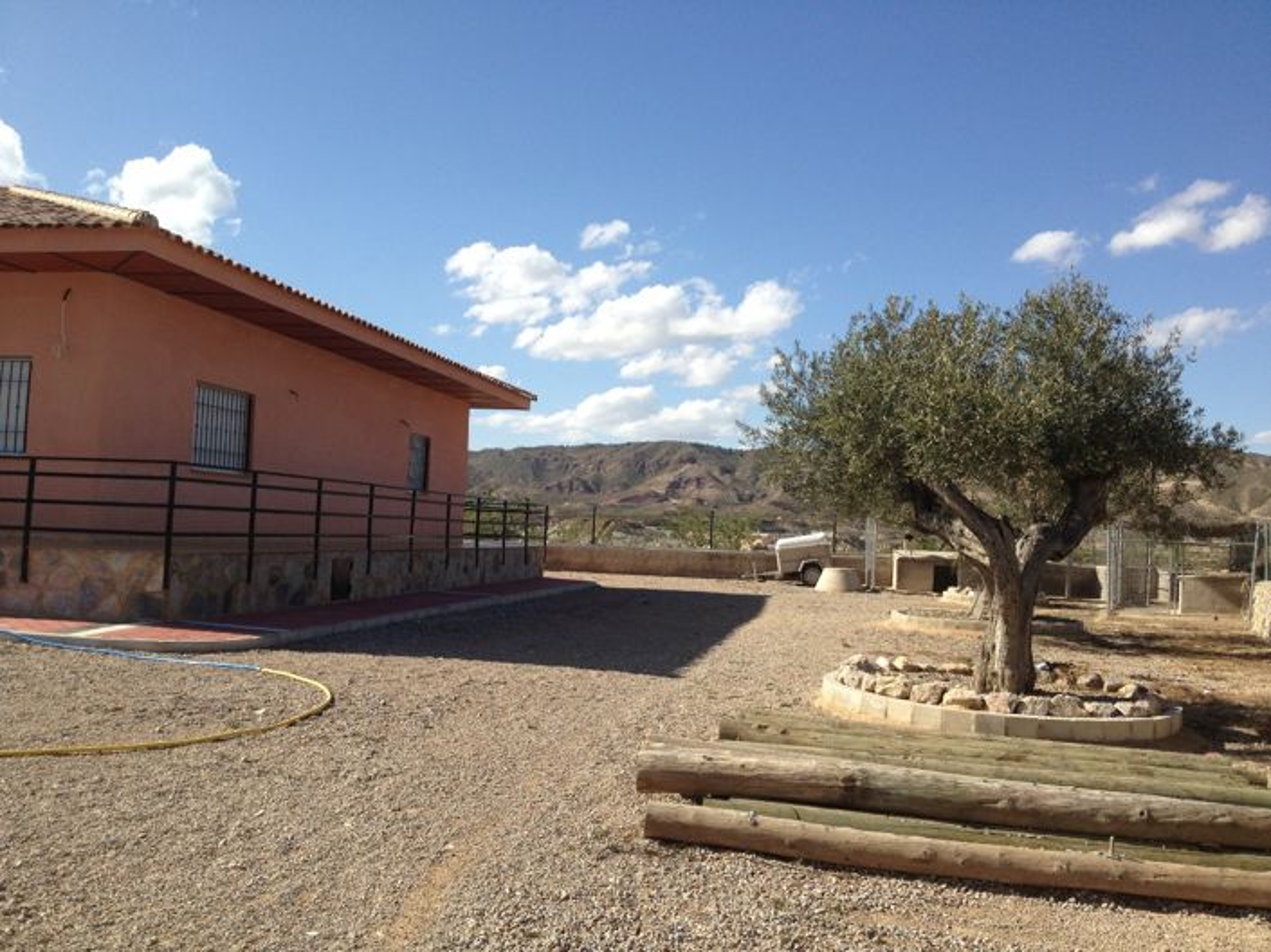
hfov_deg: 52.6
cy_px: 476
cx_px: 636
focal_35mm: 35
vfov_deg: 40.7
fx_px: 1284
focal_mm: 4.28
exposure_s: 1/1972
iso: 50
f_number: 2.4
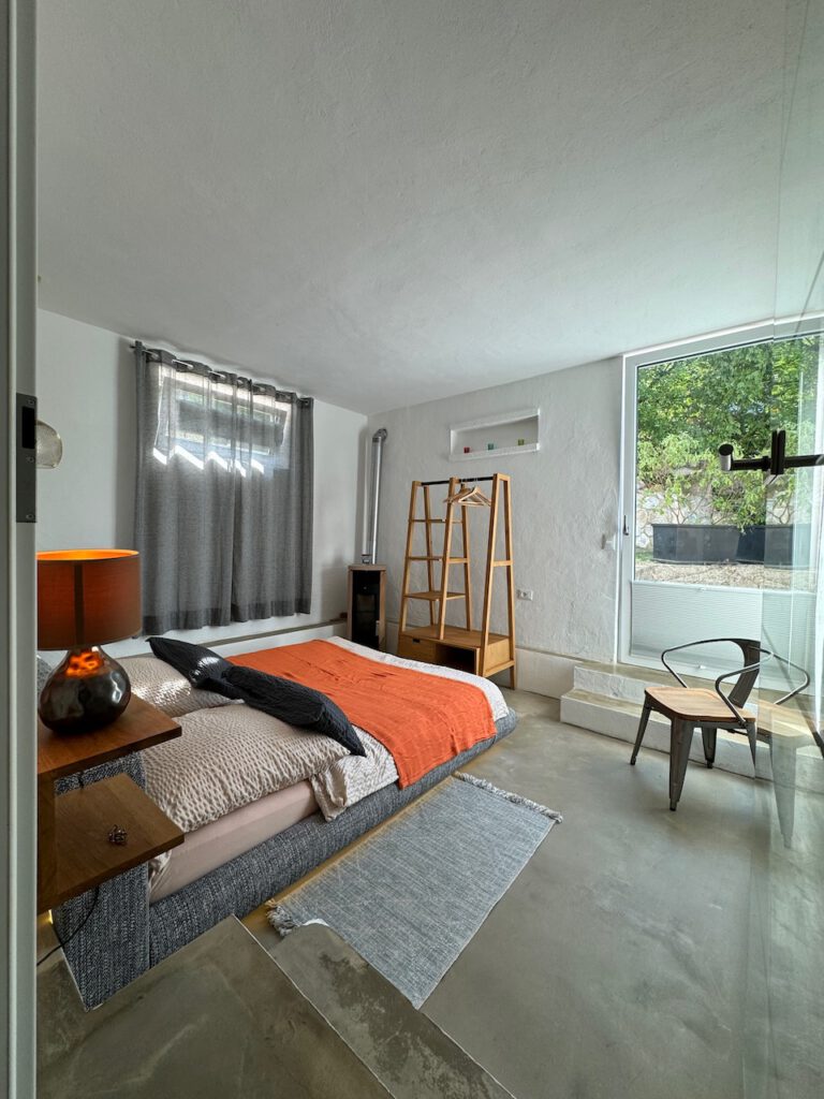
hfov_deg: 85.7
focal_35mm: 14
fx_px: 444
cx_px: 412
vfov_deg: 102.1
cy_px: 550
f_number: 2.2
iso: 50
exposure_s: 1/101
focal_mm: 2.22
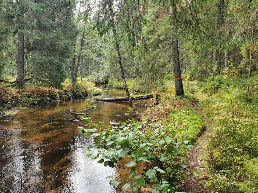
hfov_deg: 67.3
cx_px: 129
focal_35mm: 26
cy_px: 96
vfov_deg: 53.1
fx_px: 194
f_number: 2.4
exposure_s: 1/100
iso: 80
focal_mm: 4.32
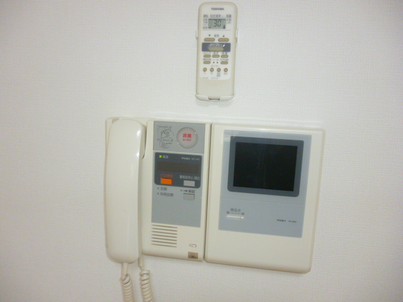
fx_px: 326
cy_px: 151
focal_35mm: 28
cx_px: 202
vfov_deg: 49.7
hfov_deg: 63.4
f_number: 3.1
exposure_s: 1/60
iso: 400
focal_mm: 5
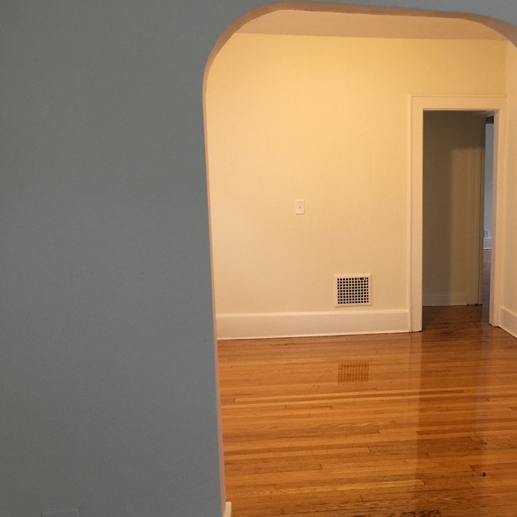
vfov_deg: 43.8
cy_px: 286
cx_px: 373
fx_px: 642
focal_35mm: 38
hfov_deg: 42.8
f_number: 2.2
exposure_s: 1/15
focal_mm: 4.15
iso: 80
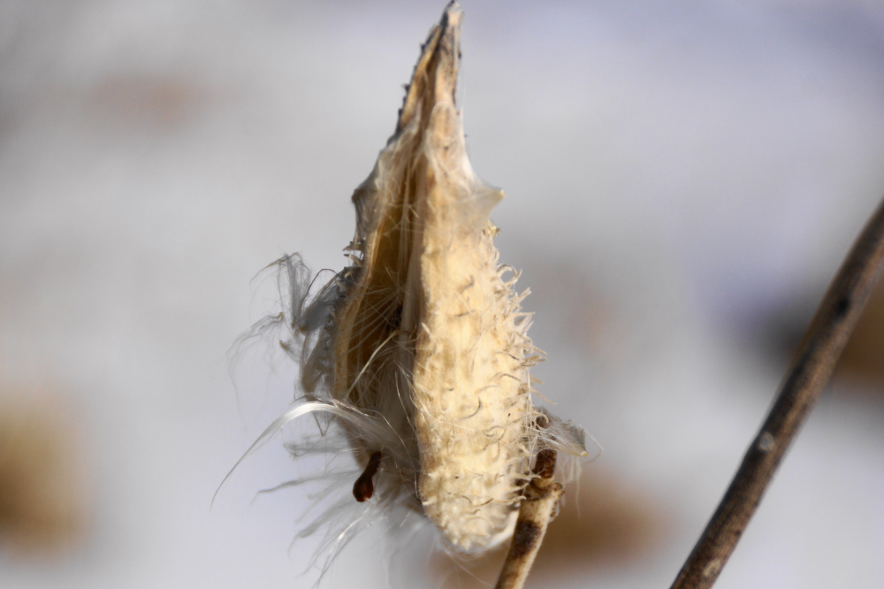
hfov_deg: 9.8
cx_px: 442
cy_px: 294
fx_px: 5155
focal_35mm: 210
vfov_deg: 6.5
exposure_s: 1/250
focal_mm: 140
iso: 125
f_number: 5.6
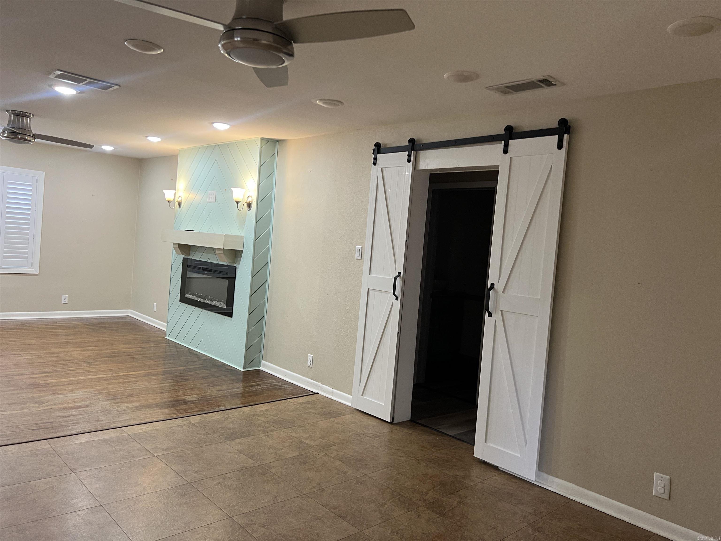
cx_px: 360
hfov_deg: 67.3
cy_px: 270
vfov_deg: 53.1
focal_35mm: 26
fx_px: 542
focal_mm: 5.7
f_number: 1.5
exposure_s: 1/60
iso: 125
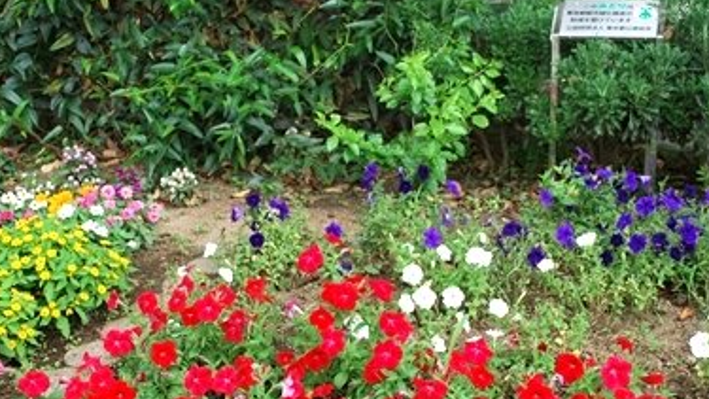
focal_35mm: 55
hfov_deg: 38.1
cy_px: 238
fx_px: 1027
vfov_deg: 22.0
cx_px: 386
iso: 140
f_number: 5.6
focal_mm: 29
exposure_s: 1/125
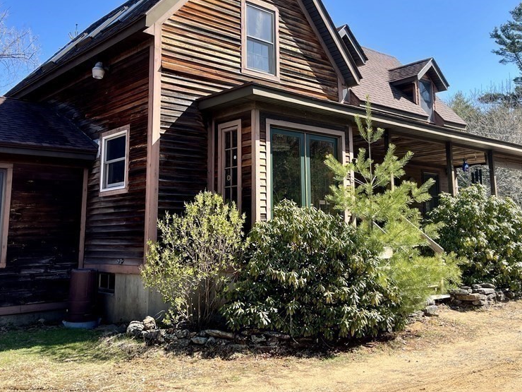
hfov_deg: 51.3
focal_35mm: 36
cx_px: 278
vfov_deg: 39.2
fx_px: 543
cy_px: 134
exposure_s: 1/1597
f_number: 1.6
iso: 32
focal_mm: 5.1
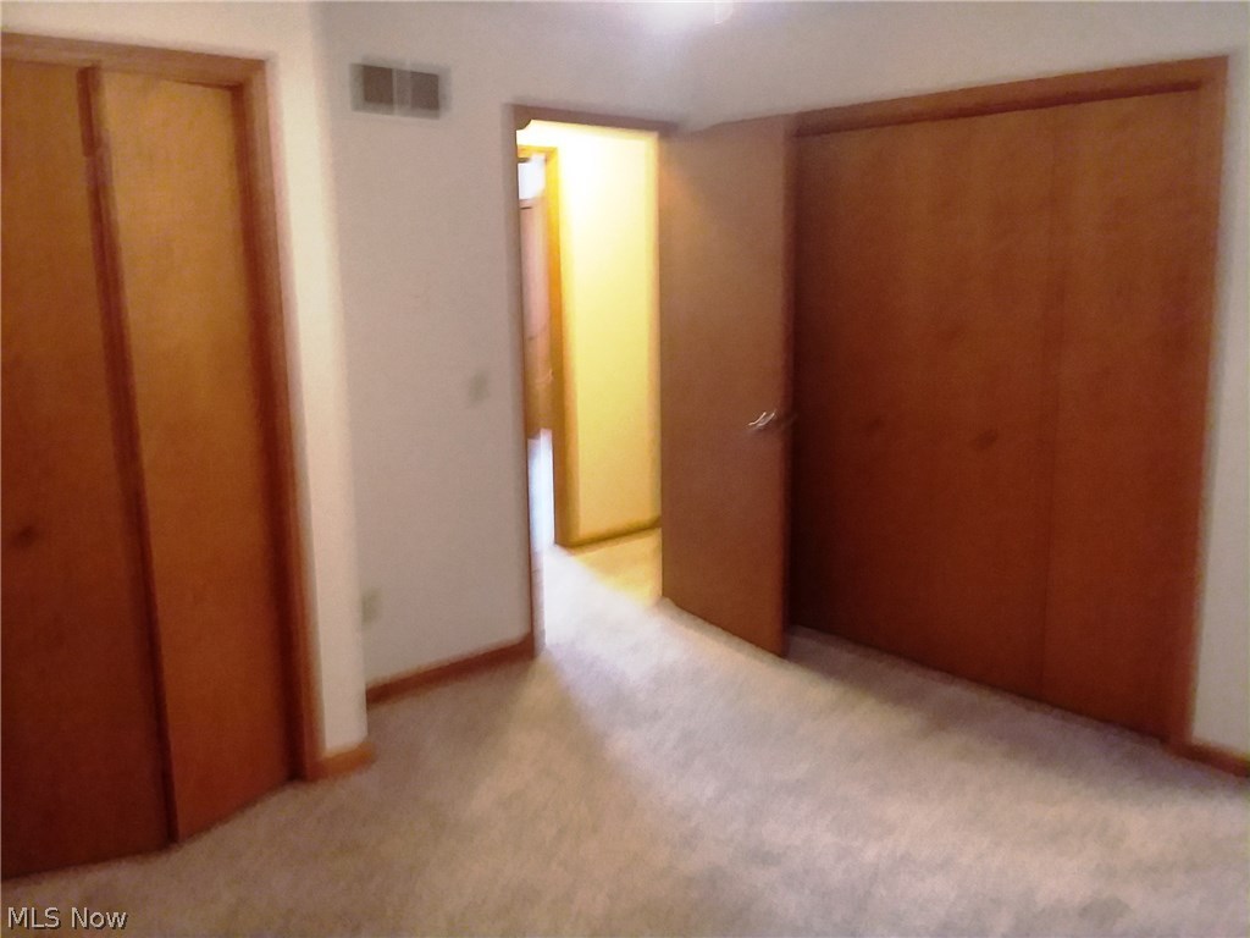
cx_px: 625
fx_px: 1047
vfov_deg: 48.2
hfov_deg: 61.7
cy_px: 469
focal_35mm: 29
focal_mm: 2.47
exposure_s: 1/17
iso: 250
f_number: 1.9
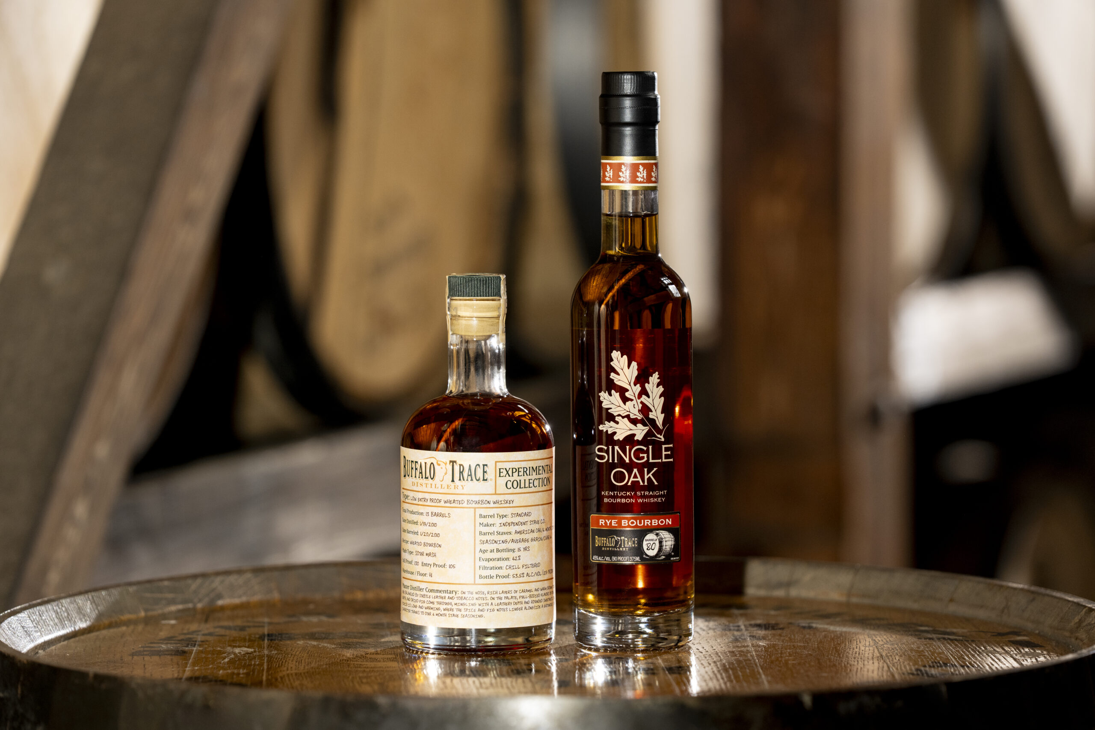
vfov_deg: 9.0
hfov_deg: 13.5
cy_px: 365
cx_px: 548
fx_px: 4623
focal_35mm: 152
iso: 800
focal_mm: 152
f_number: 4.5
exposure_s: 1/125
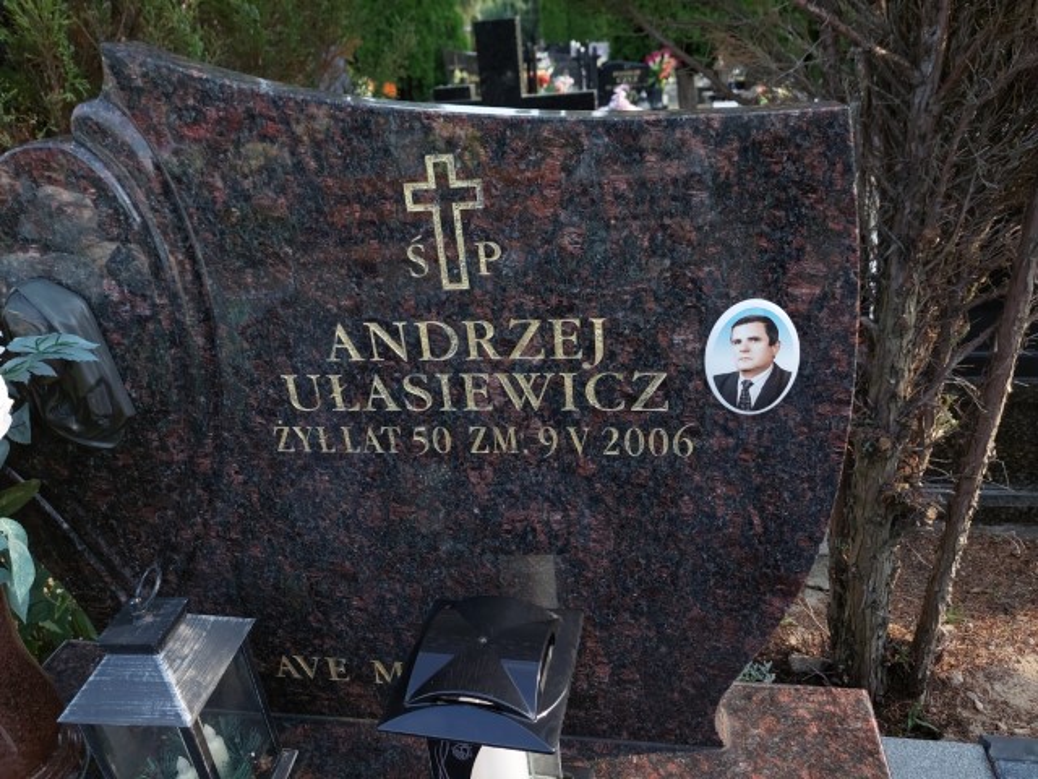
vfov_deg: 54.9
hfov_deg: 69.4
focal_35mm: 25
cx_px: 519
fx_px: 750
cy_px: 390
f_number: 1.8
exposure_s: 1/292
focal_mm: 5.23
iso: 40
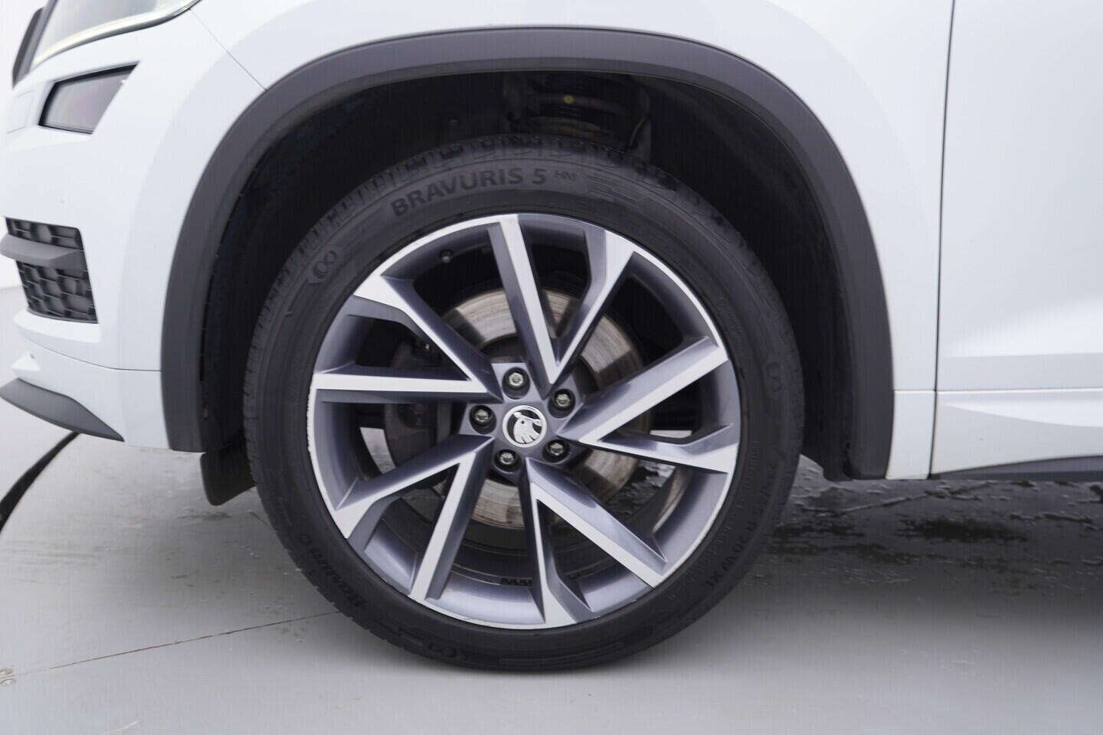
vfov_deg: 36.9
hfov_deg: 53.1
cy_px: 368
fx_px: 1103
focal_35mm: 36
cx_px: 552
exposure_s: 1/50
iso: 125
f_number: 3.2
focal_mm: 24
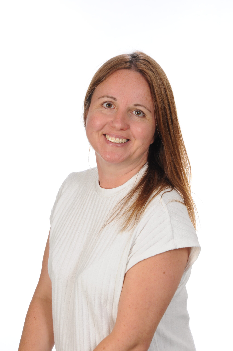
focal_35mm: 138
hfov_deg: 9.9
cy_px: 176
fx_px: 1343
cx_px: 116
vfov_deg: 14.9
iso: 200
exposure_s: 1/160
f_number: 11
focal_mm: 92
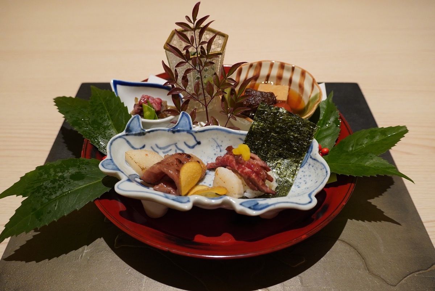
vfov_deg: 48.0
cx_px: 218
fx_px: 326
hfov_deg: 67.4
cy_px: 146
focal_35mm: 27
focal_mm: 18
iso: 800
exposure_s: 1/60
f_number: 3.5
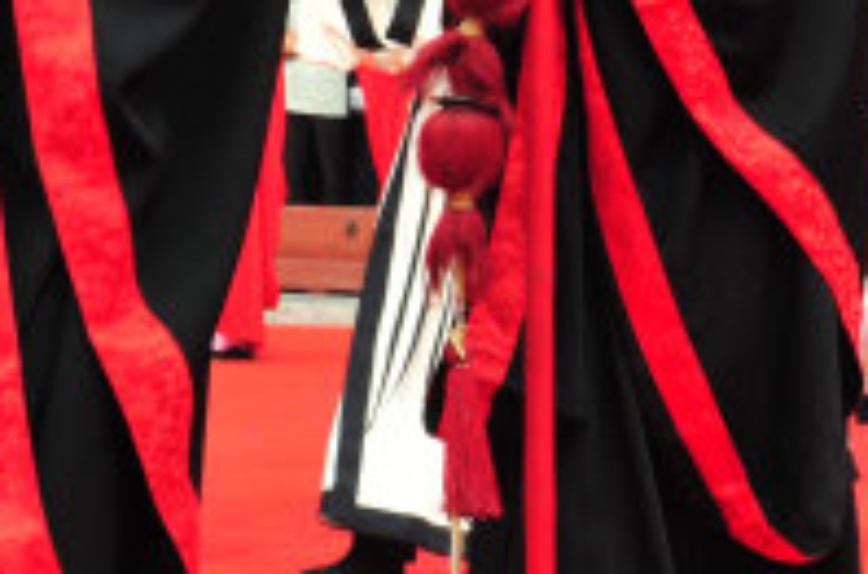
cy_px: -416
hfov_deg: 15.1
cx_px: 605
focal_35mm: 136
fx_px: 3271
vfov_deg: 9.6
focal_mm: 26
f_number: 8
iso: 500
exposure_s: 1/250
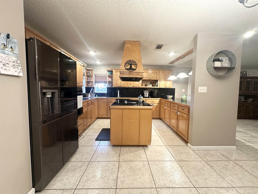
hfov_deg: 102.1
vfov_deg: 85.7
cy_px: 97
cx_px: 129
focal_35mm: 14
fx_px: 104
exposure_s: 1/60
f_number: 2.2
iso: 400
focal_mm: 2.22
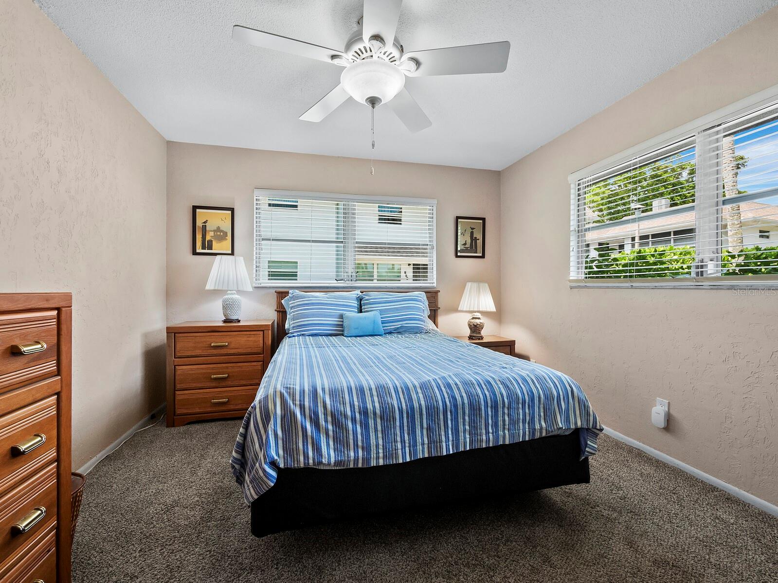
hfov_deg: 102.1
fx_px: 315
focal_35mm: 14
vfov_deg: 85.7
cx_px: 389
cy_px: 292
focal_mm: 7
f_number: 10
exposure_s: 1/8
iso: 400
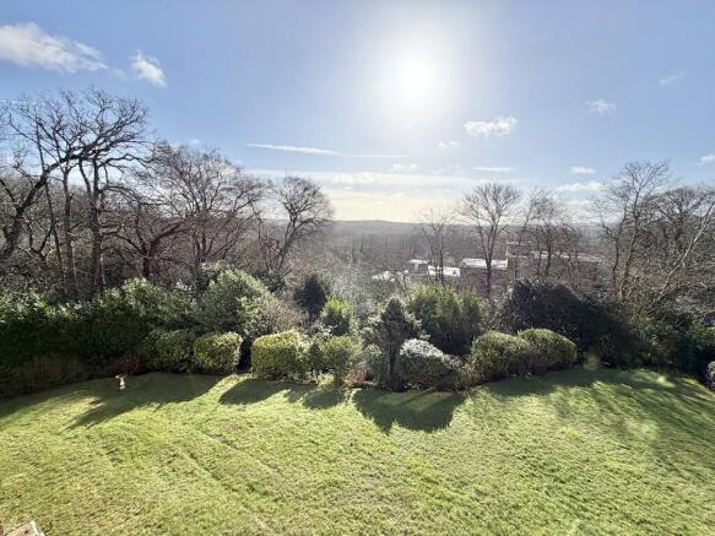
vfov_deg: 85.7
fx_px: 289
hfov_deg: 102.1
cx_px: 358
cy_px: 268
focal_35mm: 14
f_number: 2.2
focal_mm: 2.22
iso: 20
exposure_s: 1/1368
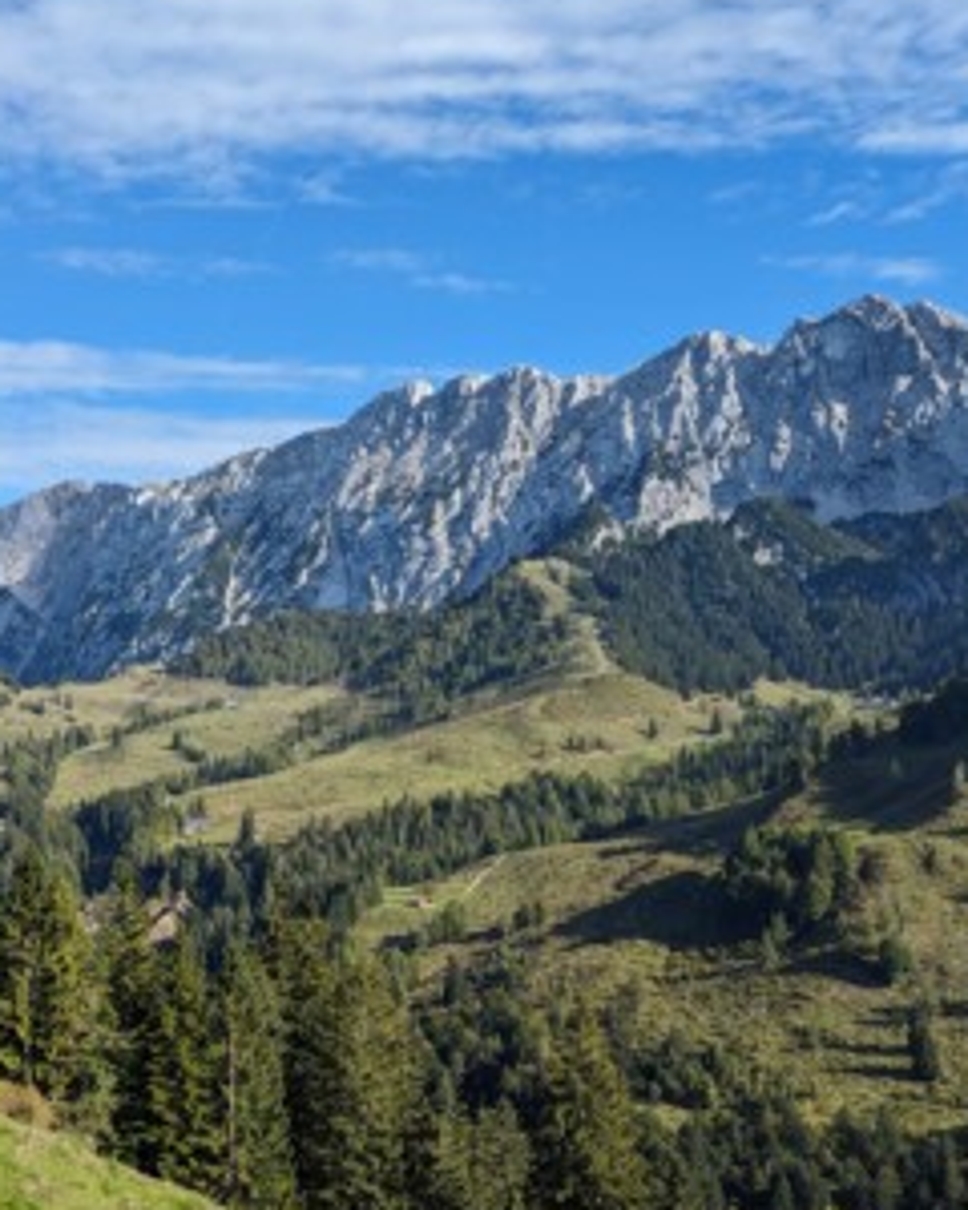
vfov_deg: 41.2
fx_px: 1612
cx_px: 302
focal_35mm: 45
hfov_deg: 33.1
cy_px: 621
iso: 43
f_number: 1.85
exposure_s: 1/1529
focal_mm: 6.81
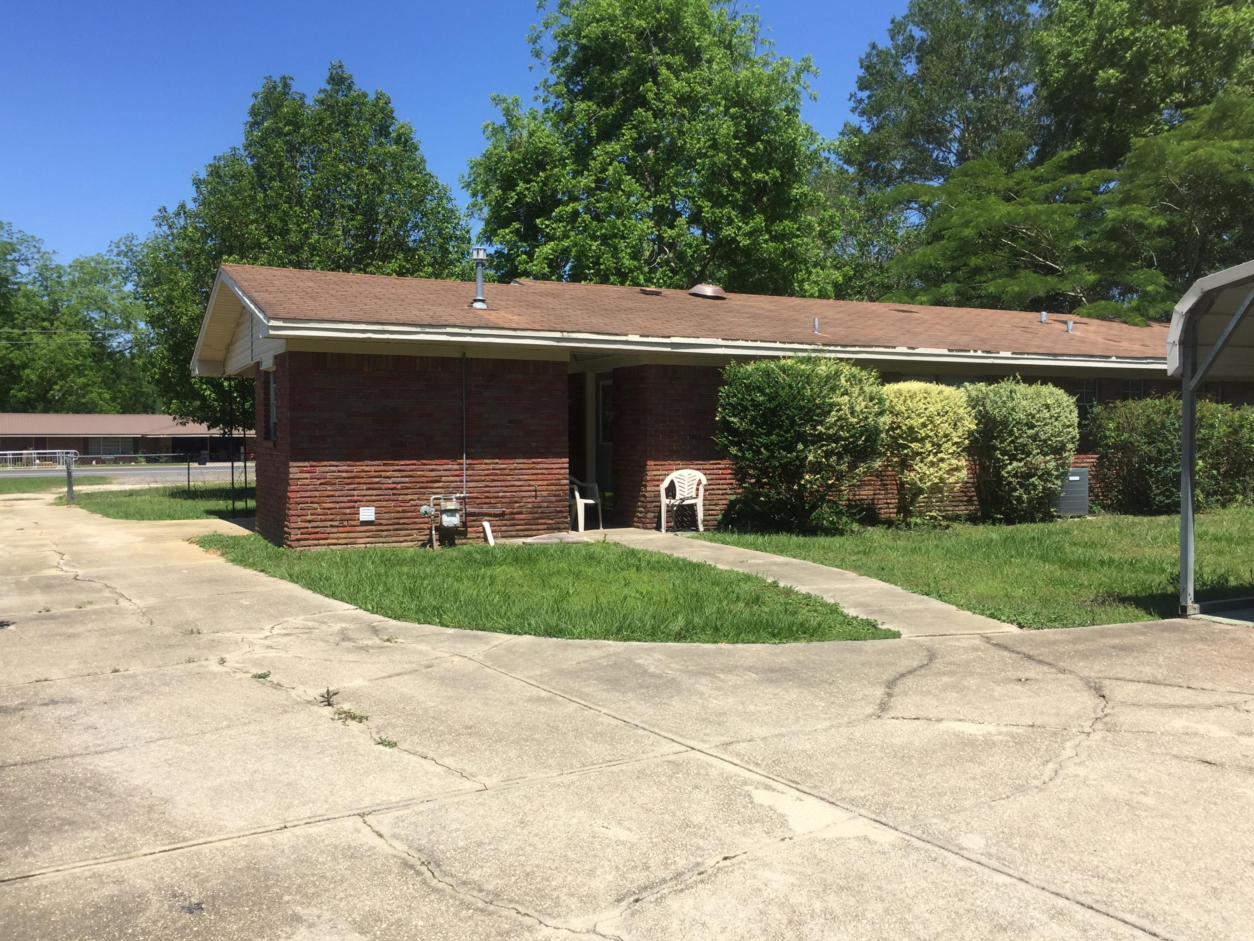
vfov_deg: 46.8
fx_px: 1087
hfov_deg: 60.0
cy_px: 472
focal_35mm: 30
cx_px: 627
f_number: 2.2
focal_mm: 4.15
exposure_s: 1/1721
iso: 32
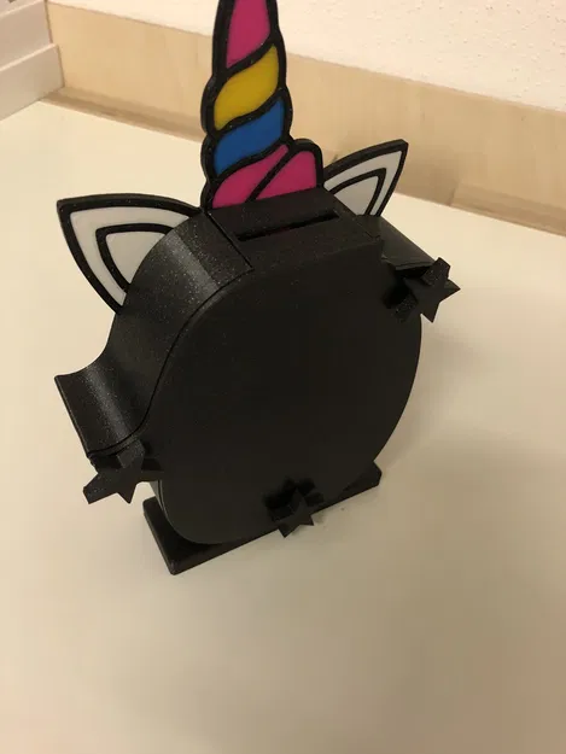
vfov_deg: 63.4
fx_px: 610
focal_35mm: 28
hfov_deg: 49.8
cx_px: 283
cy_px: 377
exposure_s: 1/17
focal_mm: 4
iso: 80
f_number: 1.8
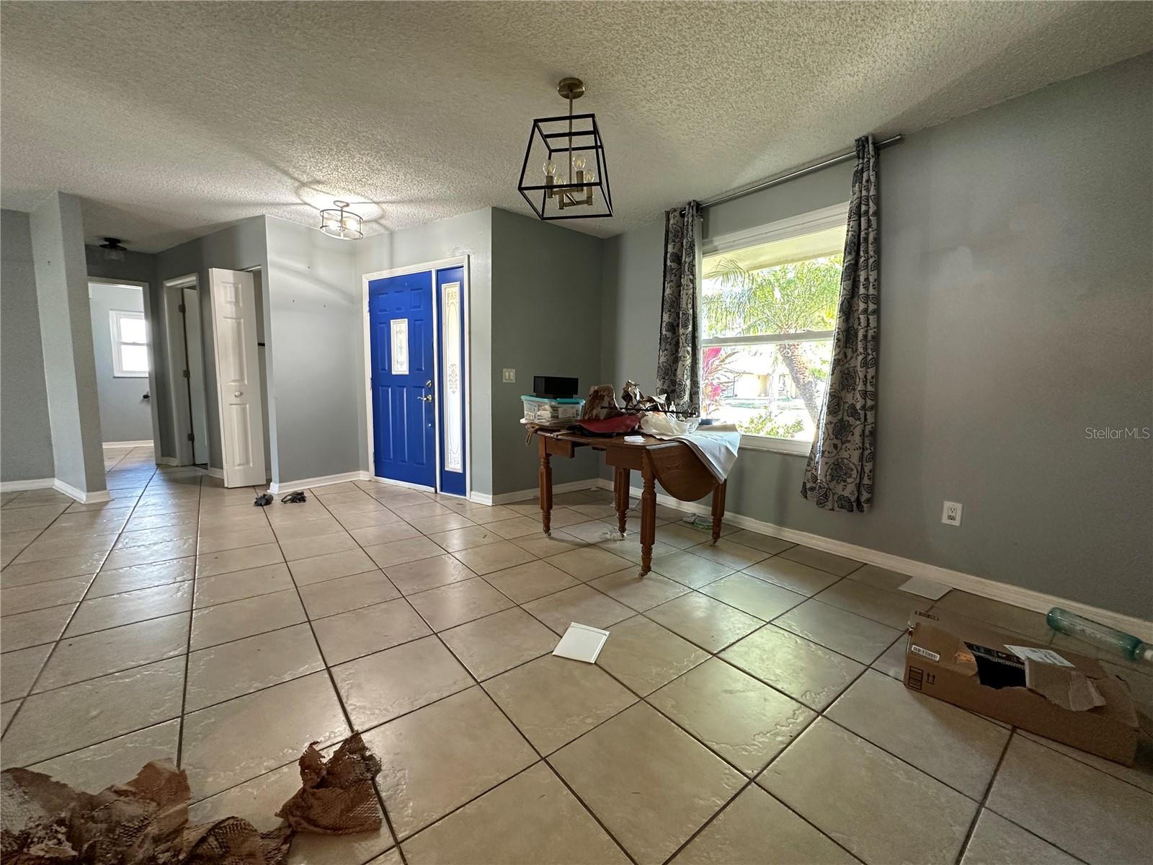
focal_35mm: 14
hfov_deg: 102.1
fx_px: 466
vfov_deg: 85.7
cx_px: 576
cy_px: 432
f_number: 2.2
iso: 250
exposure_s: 1/60
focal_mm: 2.22
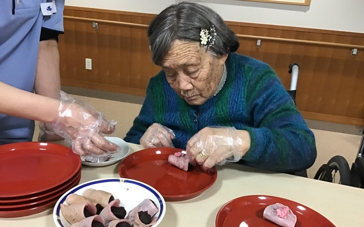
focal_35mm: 33
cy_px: 124
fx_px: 327
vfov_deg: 38.3
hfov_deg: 58.1
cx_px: 182
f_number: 2.4
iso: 125
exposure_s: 1/30
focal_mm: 3.3
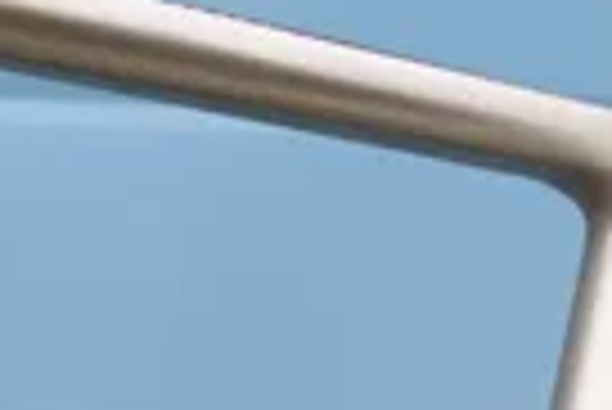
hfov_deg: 4.7
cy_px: 791
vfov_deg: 3.1
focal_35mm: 441
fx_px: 7505
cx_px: -54
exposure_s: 1/640
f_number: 3.5
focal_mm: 75
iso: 500
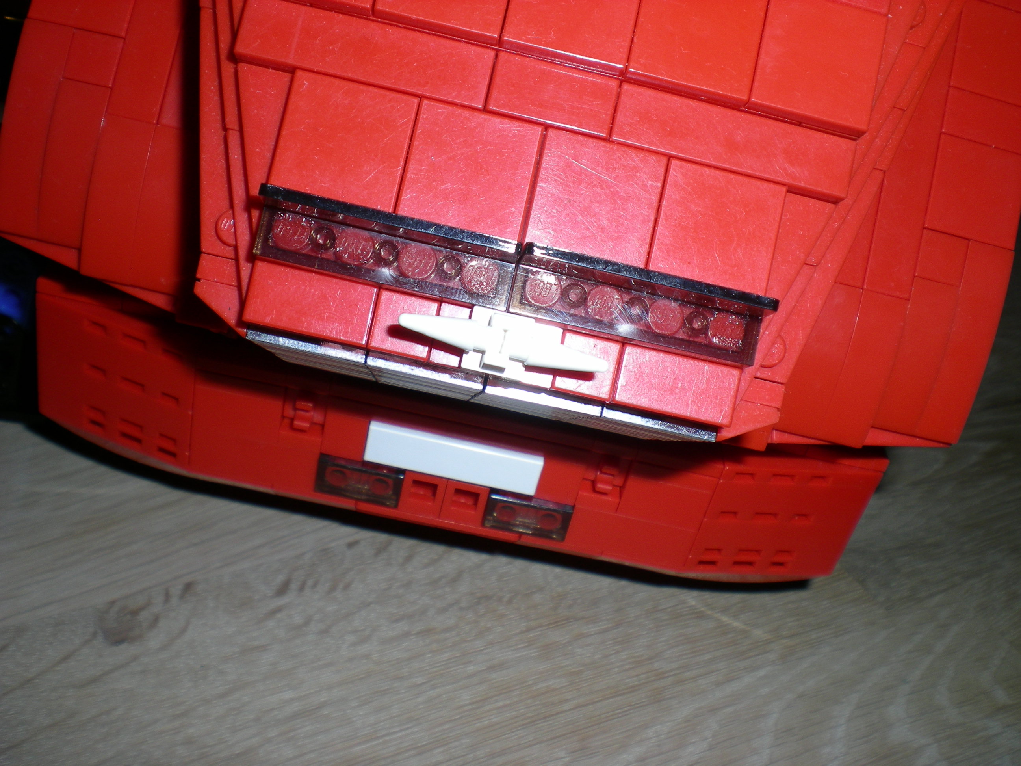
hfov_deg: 49.0
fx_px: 1121
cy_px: 383
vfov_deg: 37.7
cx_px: 510
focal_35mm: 38
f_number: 4.6
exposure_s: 1/60
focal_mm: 6.3
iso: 50
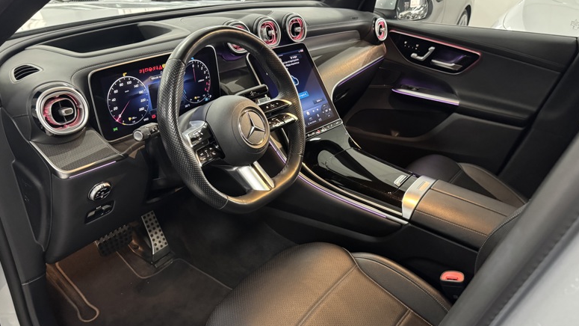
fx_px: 415
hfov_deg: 69.9
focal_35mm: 27
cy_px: 201
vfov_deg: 42.6
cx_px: 294
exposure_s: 1/33
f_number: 1.78
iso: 800
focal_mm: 6.76
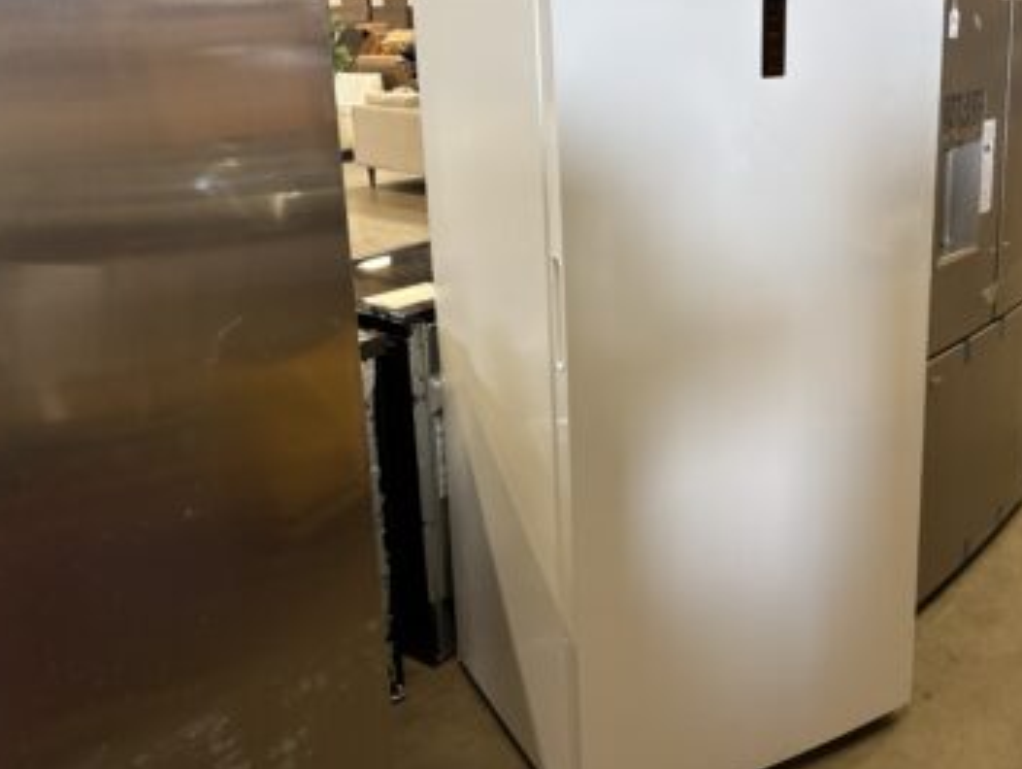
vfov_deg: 38.5
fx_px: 1094
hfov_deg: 49.6
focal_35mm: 37
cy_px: 299
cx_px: 643
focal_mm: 5.96
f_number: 1.6
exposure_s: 1/60
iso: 160
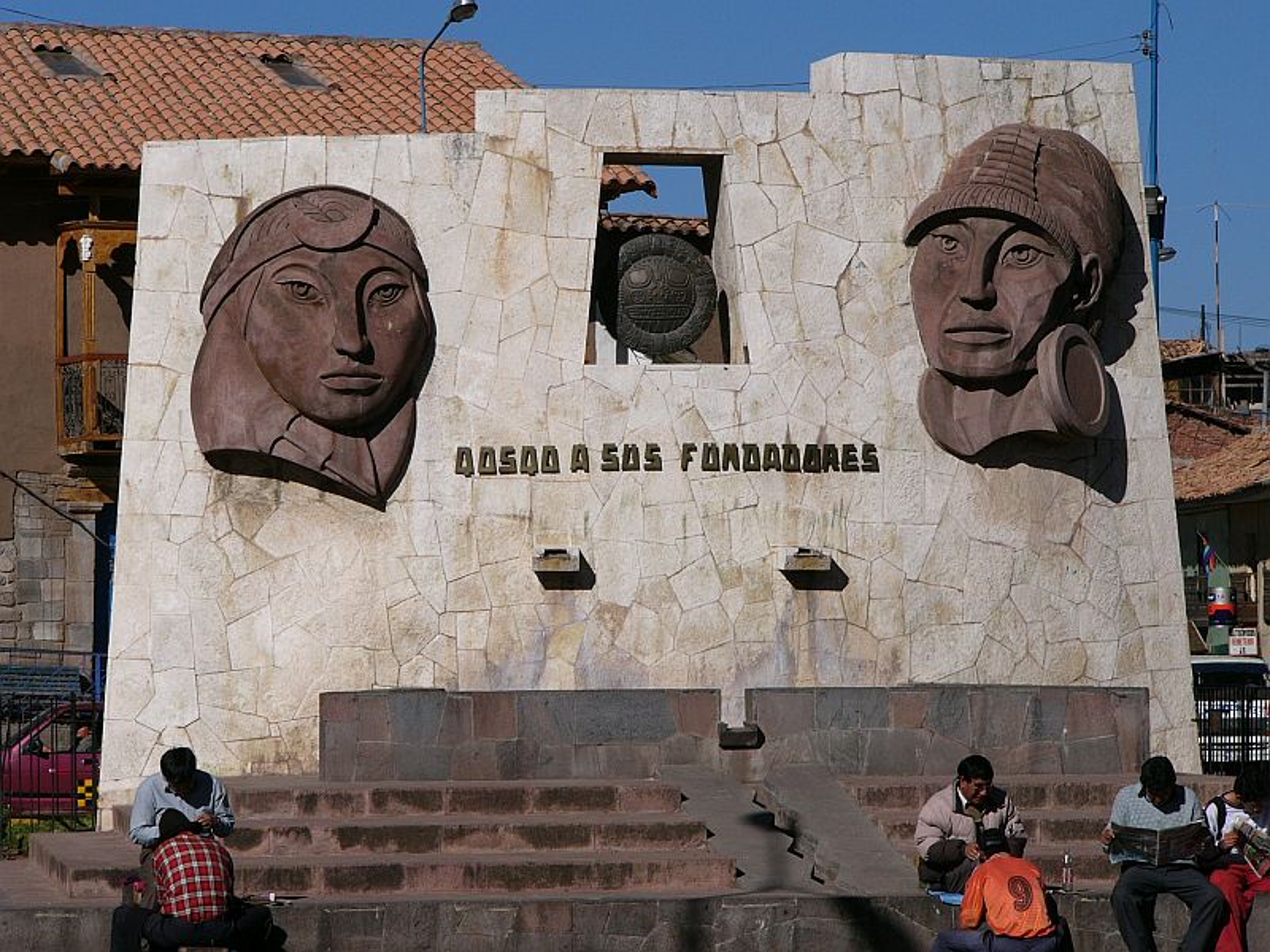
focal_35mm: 164
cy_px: 476
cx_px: 635
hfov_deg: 12.0
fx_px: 6017
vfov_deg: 9.1
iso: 50
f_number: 5.6
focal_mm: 27.2
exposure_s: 1/800
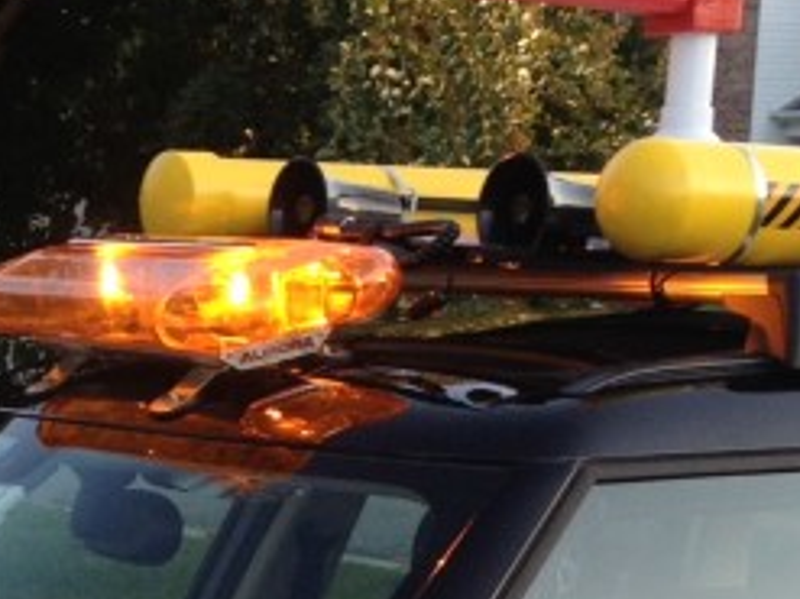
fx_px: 3142
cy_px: 861
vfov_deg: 10.6
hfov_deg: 14.4
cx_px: 136
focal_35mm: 136
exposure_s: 1/120
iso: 50
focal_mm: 4.28
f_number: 2.4
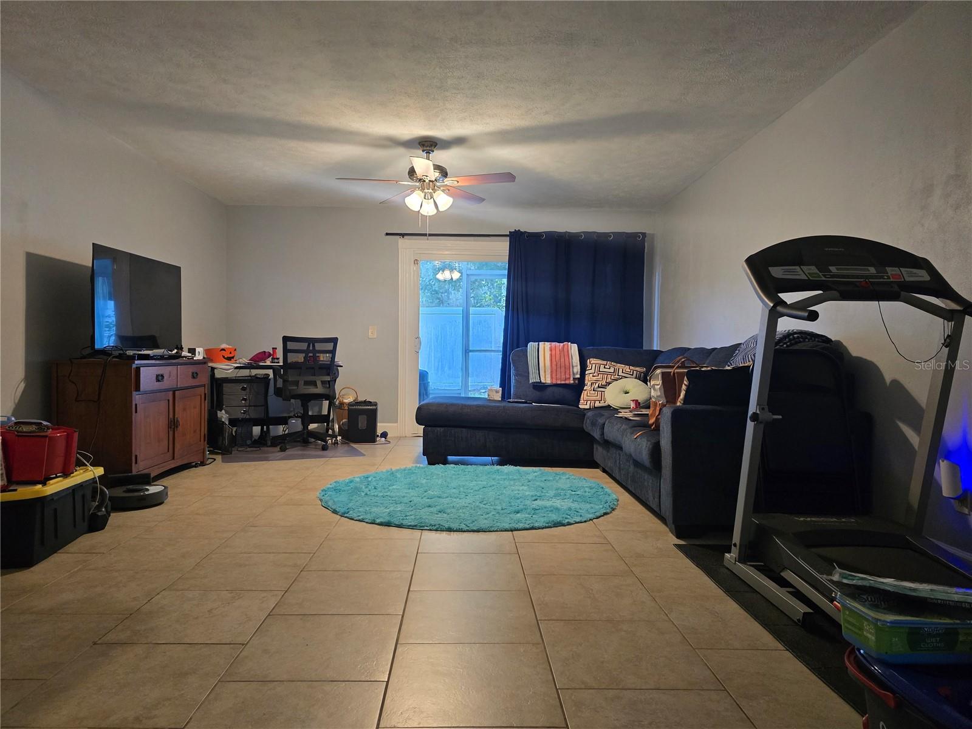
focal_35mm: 23
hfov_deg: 73.9
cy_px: 364
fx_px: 646
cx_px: 486
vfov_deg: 58.9
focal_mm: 6.3
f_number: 1.7
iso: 800
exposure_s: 1/120
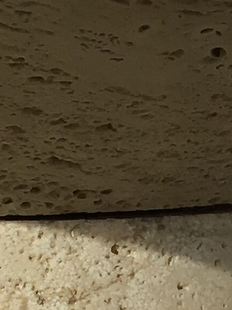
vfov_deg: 9.7
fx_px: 1822
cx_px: 258
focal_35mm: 204
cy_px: 264
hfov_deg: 7.2
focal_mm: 4.15
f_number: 2.2
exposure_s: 1/2653
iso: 25
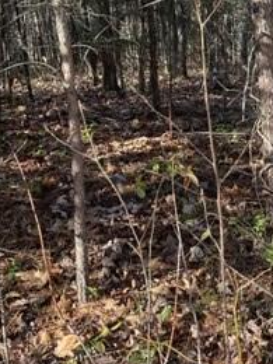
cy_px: 133
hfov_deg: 21.3
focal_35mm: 64
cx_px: 329
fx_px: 673
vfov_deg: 30.1
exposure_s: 1/197
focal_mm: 4.2
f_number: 1.6
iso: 32
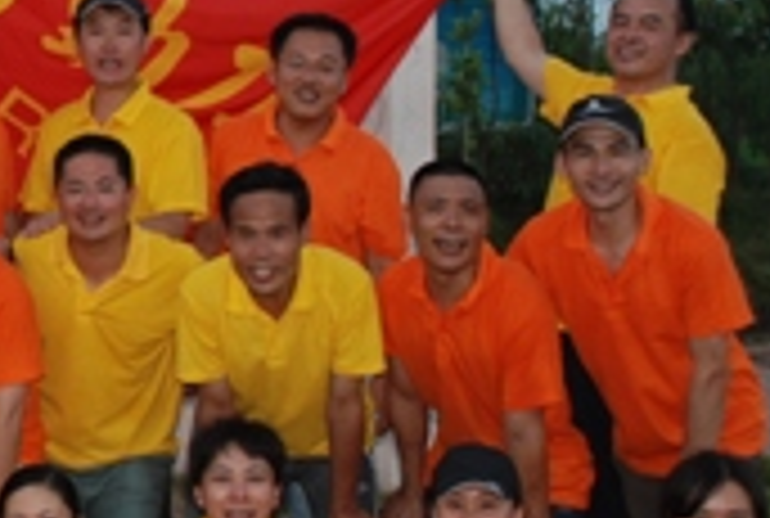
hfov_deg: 17.6
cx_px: -182
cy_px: 180
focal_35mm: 110
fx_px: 2359
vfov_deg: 12.5
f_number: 4
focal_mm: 24
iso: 200
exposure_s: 1/60
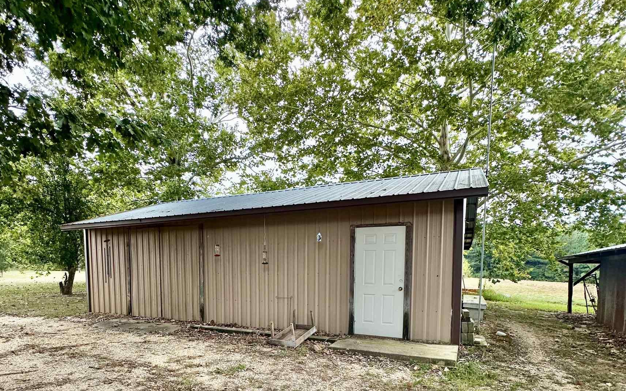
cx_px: 310
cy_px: 291
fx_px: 341
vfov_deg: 56.8
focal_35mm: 20
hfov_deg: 85.1
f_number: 2.2
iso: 160
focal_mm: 2.22
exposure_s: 1/99
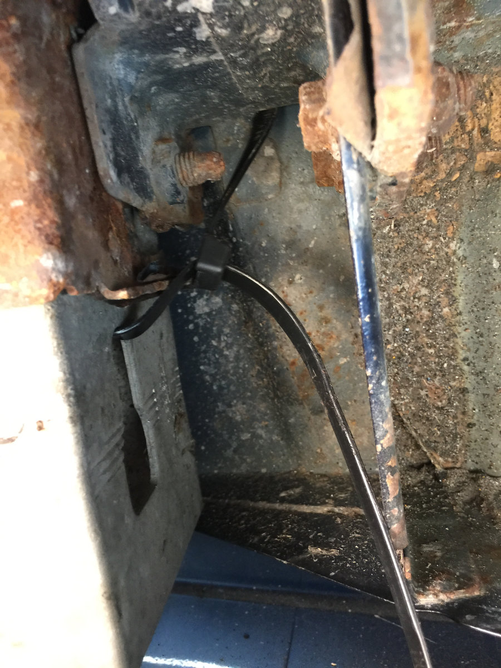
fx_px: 560
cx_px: 250
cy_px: 334
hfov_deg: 48.2
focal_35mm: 29
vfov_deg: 61.7
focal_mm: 4.15
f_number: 2.2
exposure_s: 1/10
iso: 100
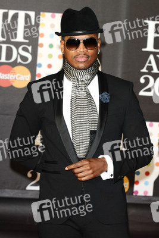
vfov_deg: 17.1
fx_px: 794
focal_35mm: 120
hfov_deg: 11.4
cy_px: 119
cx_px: 80
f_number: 4.5
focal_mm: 80
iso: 320
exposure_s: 1/160
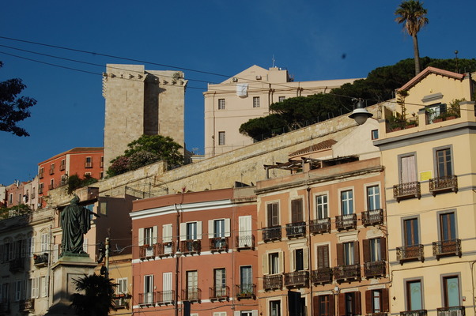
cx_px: 235
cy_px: 157
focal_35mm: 78
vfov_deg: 17.5
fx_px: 1030
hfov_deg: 26.0
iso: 200
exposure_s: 1/500
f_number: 11
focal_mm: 50
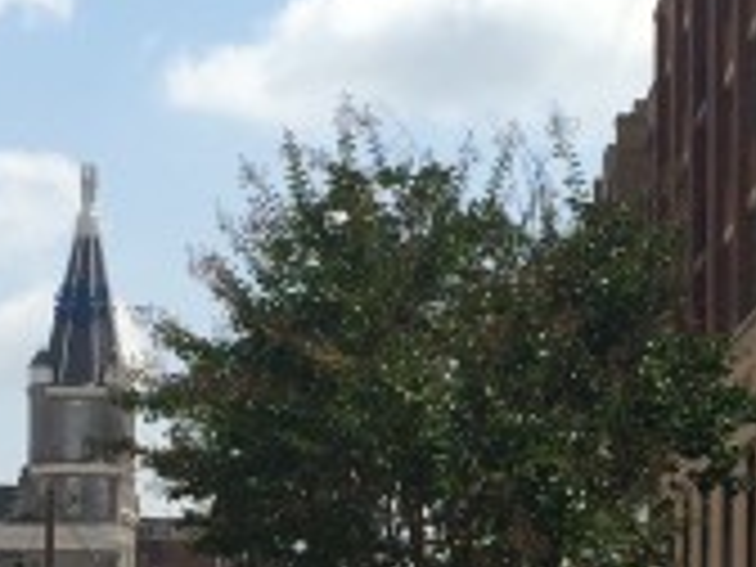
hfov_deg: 17.7
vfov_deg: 13.1
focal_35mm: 111
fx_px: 2424
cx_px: 441
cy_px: 587
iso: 40
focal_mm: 4.12
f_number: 2.2
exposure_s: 1/3731
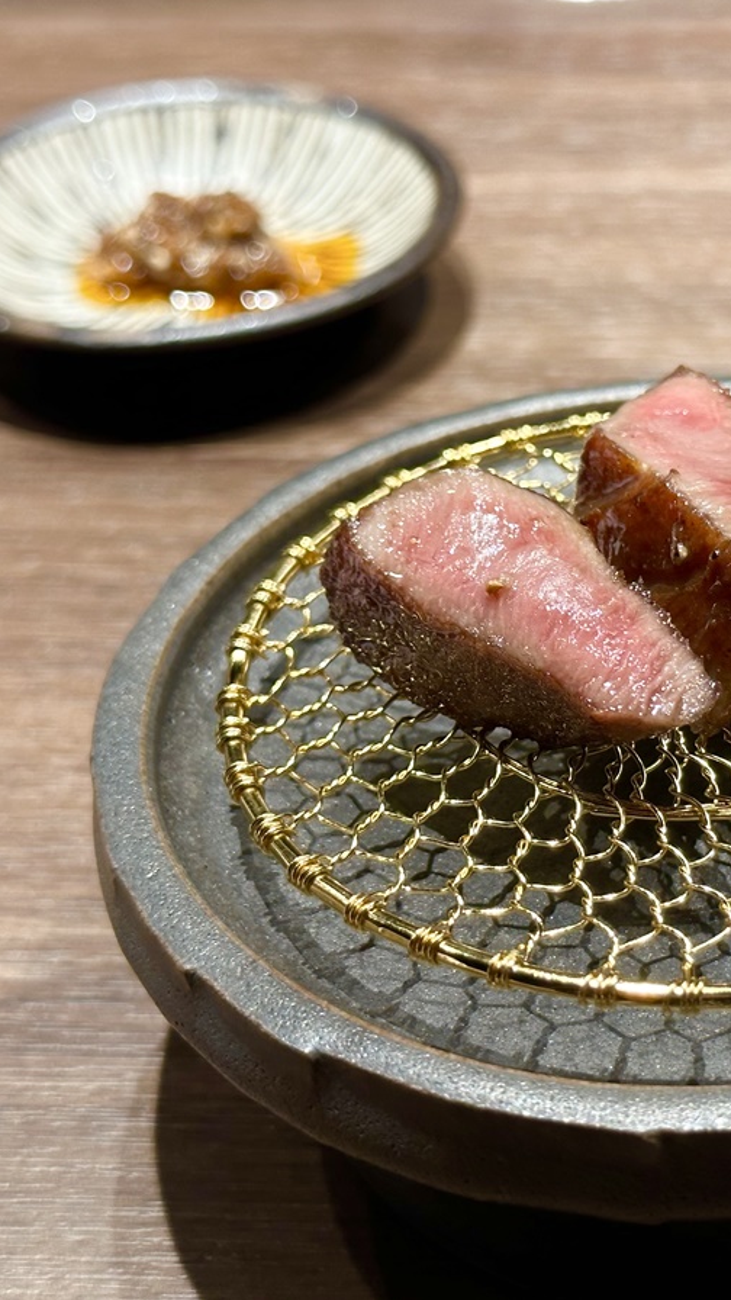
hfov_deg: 17.0
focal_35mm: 70
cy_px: 650
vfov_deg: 30.2
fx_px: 2412
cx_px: 660
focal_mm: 6.86
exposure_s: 1/50
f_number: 1.78
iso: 125
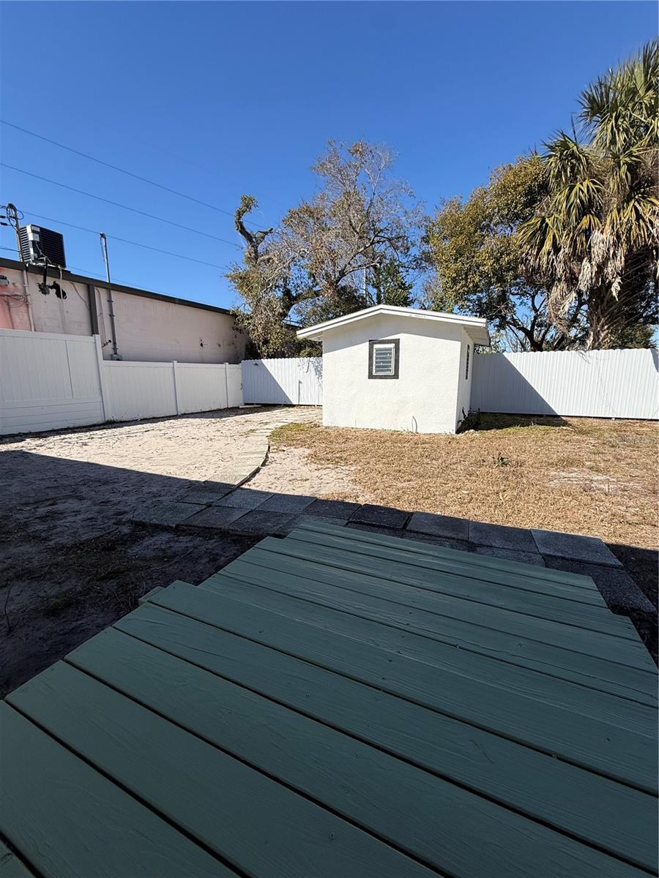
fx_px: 355
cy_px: 439
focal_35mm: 14
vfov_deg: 102.1
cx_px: 330
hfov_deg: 85.7
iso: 50
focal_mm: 2.22
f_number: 2.2
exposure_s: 1/2841
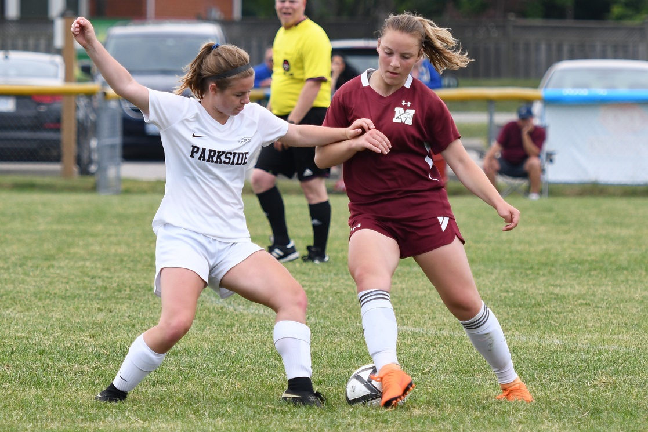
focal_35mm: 188
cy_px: 216
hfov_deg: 11.0
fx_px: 3375
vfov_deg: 7.3
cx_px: 324
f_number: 2.8
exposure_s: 1/1000
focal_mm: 125
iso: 160
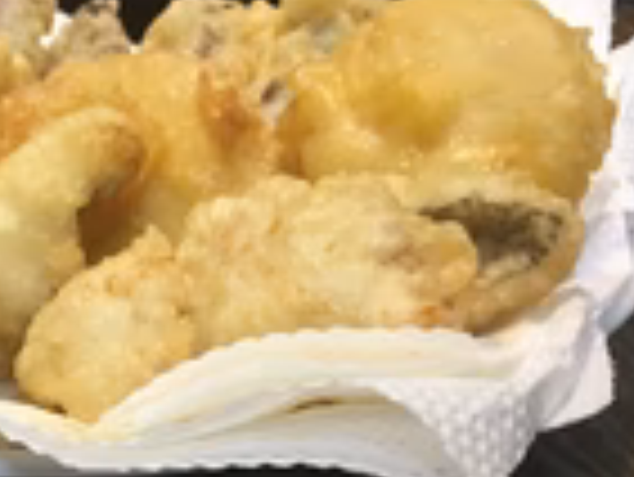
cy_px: 549
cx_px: -27
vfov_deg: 17.3
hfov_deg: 22.7
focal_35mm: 82
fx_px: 1503
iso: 40
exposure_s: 1/30
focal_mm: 4.15
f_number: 2.2
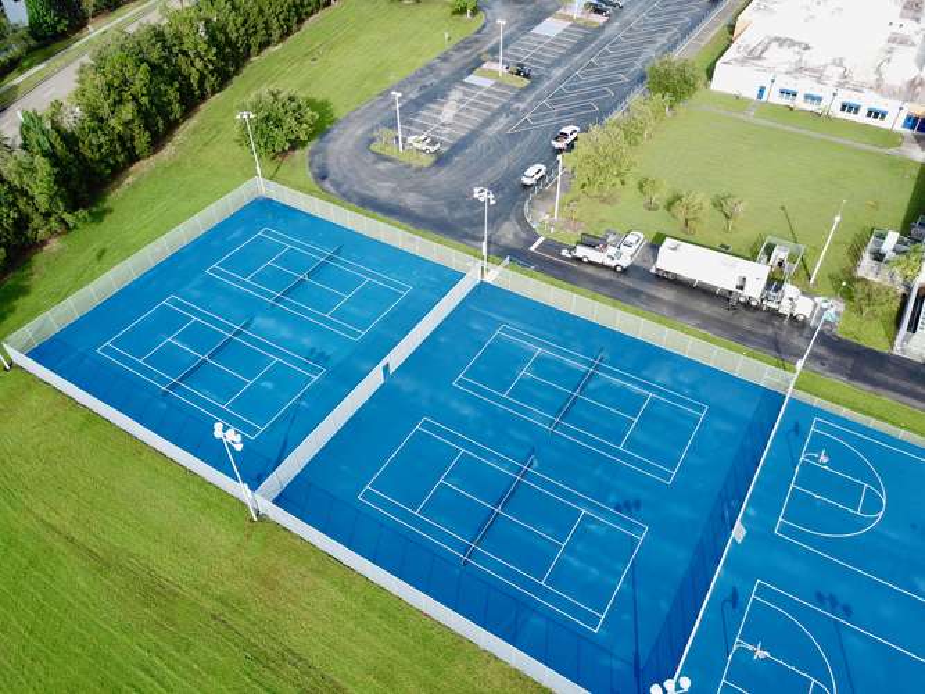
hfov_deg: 67.3
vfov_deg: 53.0
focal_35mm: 26
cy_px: 347
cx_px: 462
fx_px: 695
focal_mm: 4.73
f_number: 2.2
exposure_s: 1/400
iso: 100
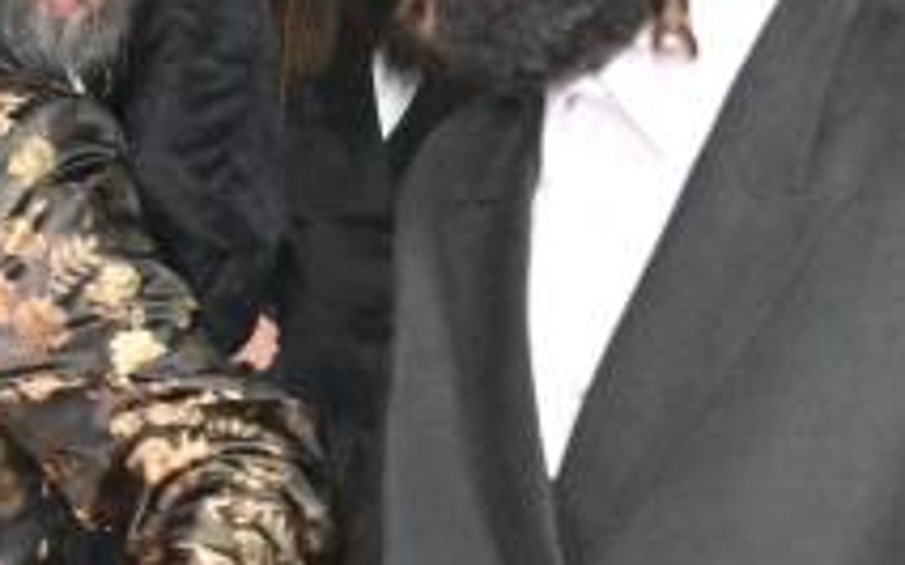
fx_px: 4340
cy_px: 255
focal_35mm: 176
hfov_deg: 11.6
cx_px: -263
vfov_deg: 7.4
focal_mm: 24
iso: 2000
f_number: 4
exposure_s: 1/200
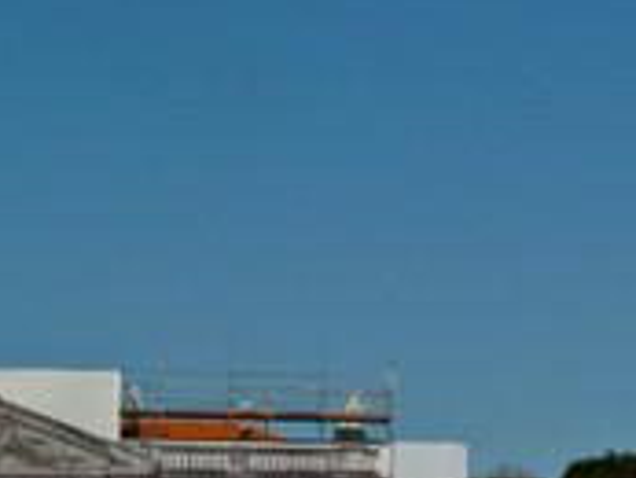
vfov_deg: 8.4
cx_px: 735
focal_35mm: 176
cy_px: 197
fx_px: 3236
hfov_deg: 11.0
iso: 80
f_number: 8
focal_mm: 10.8
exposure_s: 1/640
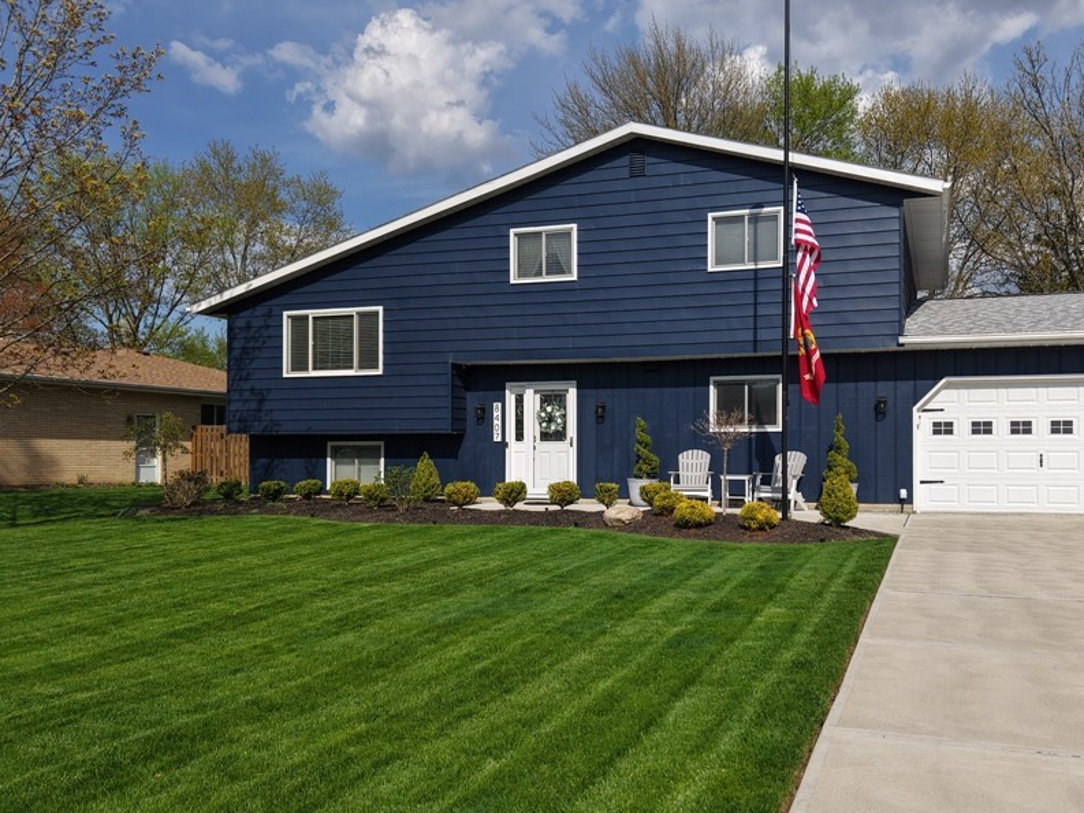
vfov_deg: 45.4
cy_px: 454
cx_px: 636
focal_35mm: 31
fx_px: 971
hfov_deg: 58.0
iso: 130
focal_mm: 8.67
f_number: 1.8
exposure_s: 1/800
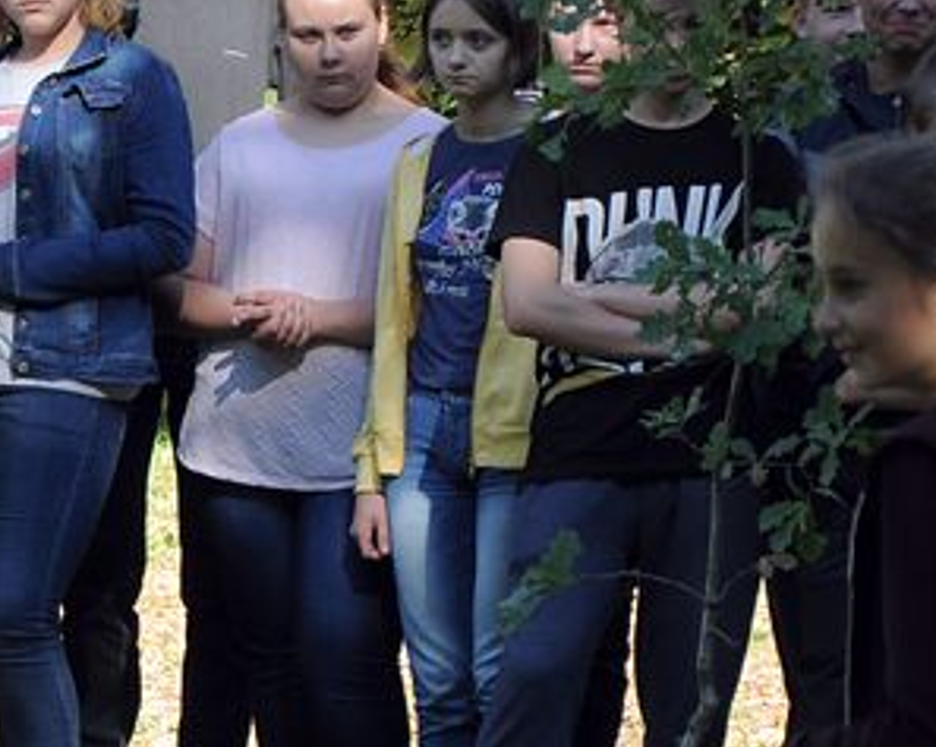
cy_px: 531
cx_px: -274
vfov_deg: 3.9
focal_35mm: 395
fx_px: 10932
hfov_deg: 4.9
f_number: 5.6
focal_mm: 98
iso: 400
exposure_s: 1/320
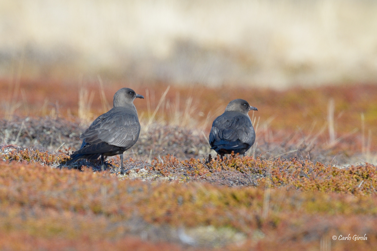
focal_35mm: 850
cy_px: 126
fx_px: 8901
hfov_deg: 2.4
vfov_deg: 1.6
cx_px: 188
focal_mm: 850
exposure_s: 1/2000
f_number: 8
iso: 1600
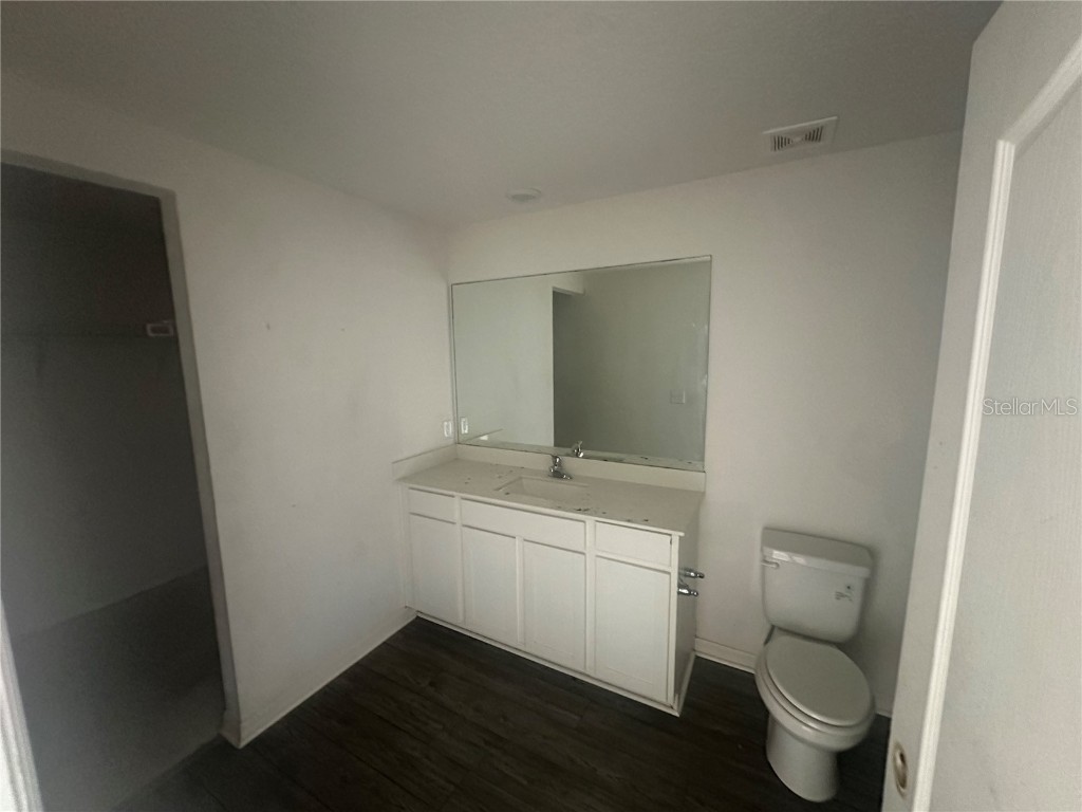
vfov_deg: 85.7
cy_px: 406
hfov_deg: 102.1
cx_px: 541
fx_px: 438
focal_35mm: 14
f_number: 2.2
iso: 1000
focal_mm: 2.22
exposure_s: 1/60
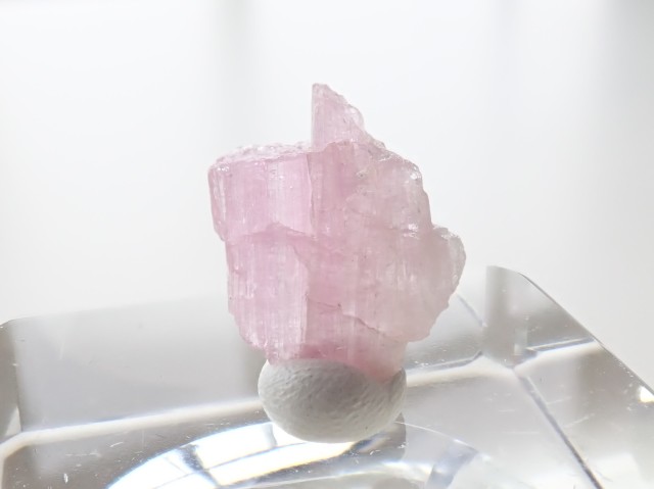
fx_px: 566
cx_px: 327
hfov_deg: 60.0
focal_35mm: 30
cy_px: 244
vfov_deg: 46.7
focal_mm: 5.5
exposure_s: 1/125
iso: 160
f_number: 3.2
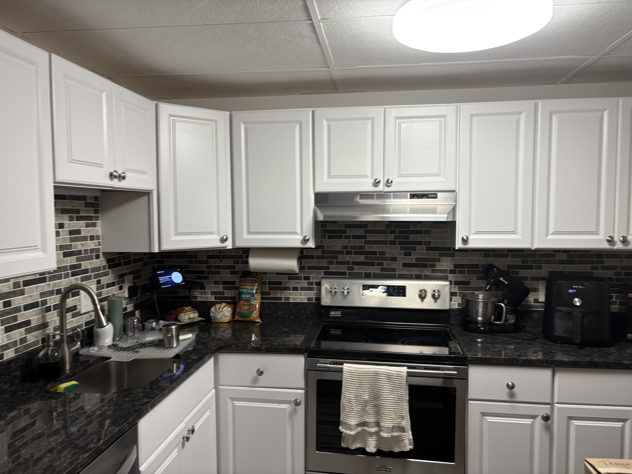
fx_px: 475
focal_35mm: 26
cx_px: 316
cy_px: 237
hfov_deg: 67.3
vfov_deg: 53.1
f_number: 1.6
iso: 100
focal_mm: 5.96
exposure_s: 1/60
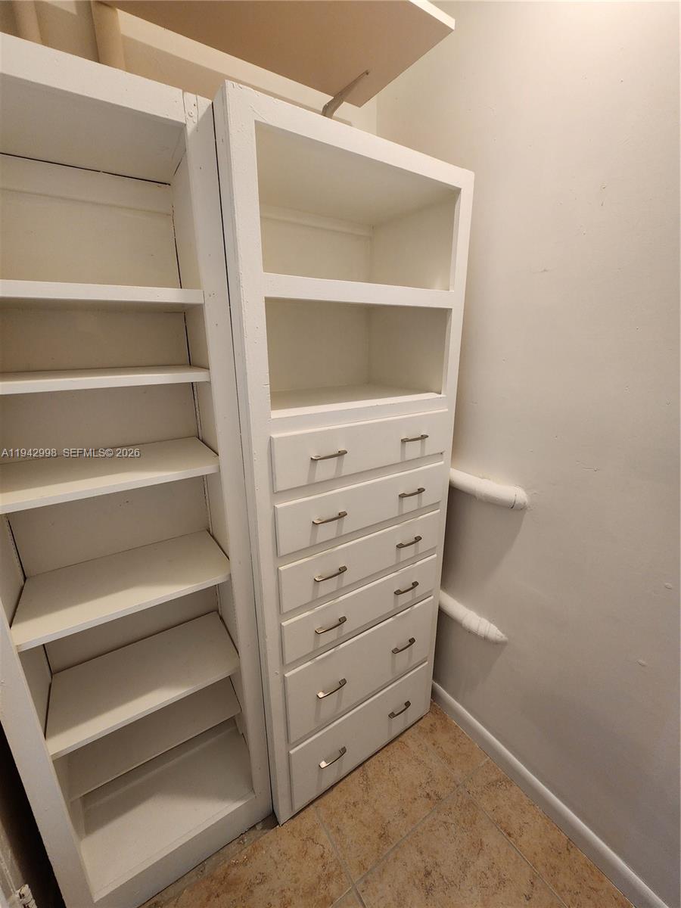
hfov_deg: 89.9
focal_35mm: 13
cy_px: 454
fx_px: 341
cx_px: 340
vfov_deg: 106.2
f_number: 2.2
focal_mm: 2.2
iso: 125
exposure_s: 1/60
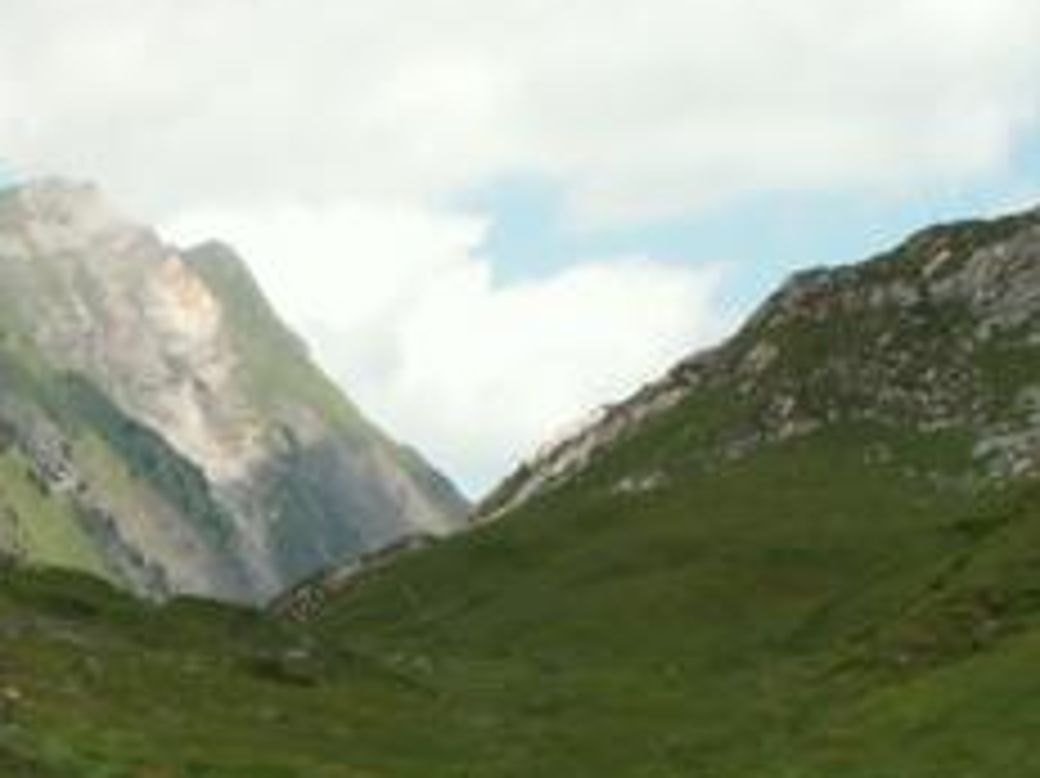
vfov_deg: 15.0
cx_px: 108
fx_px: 2913
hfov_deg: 19.9
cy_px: 765
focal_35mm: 97
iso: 50
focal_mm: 5.86
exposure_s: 1/100
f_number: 8
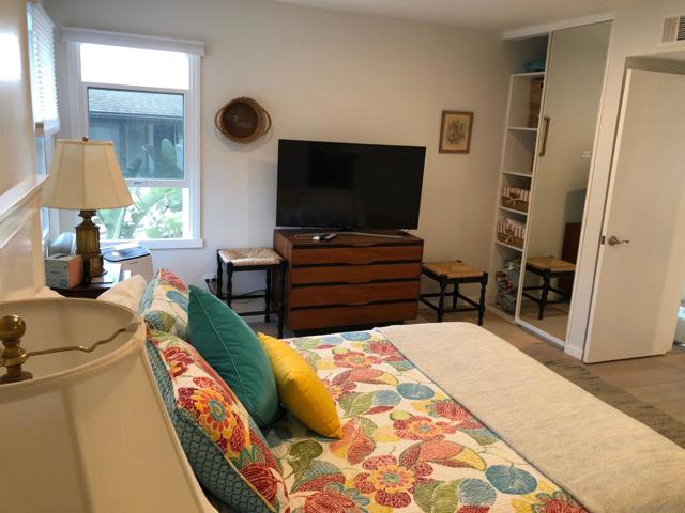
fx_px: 554
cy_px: 256
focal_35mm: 28
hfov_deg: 63.4
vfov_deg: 49.7
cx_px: 342
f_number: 1.8
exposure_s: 1/24
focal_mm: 3.99
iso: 40
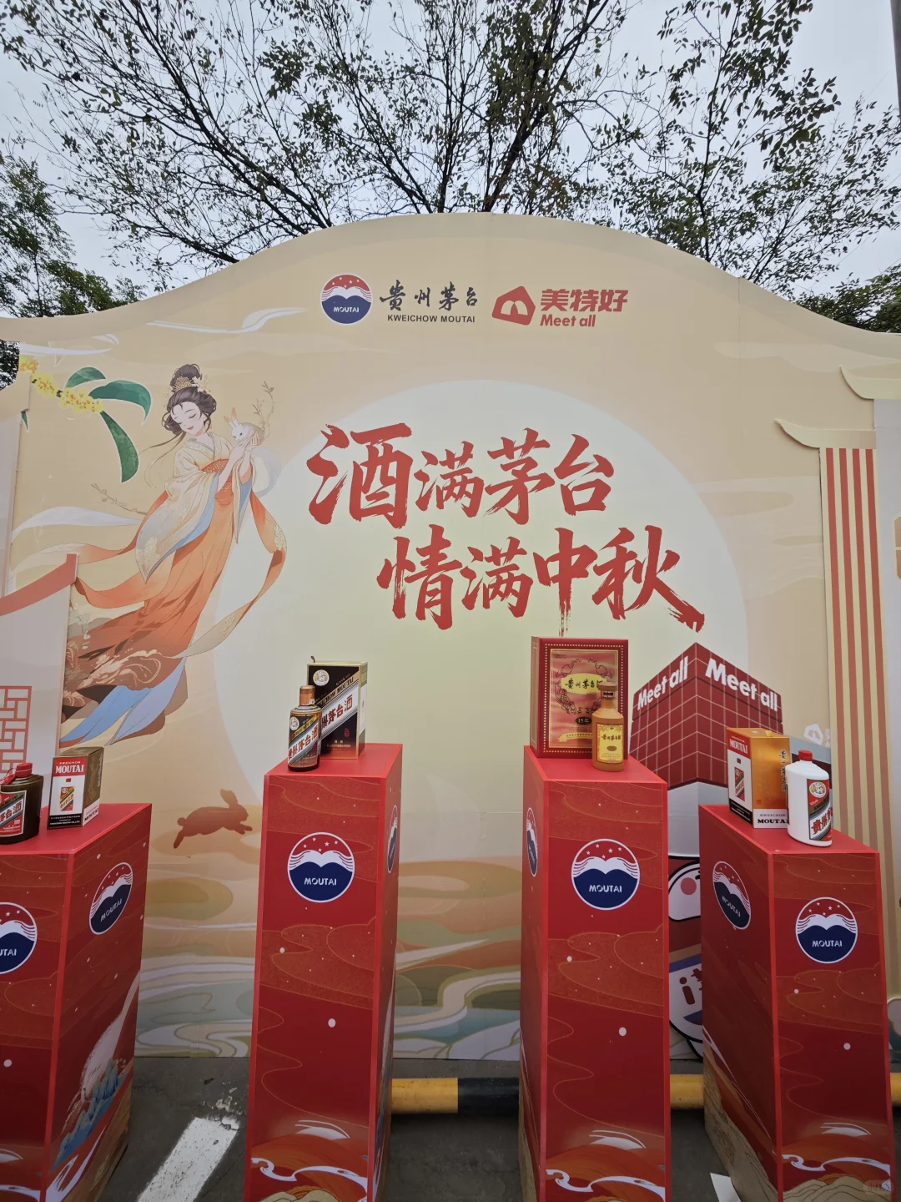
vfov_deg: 110.5
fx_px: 416
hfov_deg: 94.5
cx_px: 450
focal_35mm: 12
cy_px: 601
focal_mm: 2.03
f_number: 1.8
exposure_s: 1/211
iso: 50
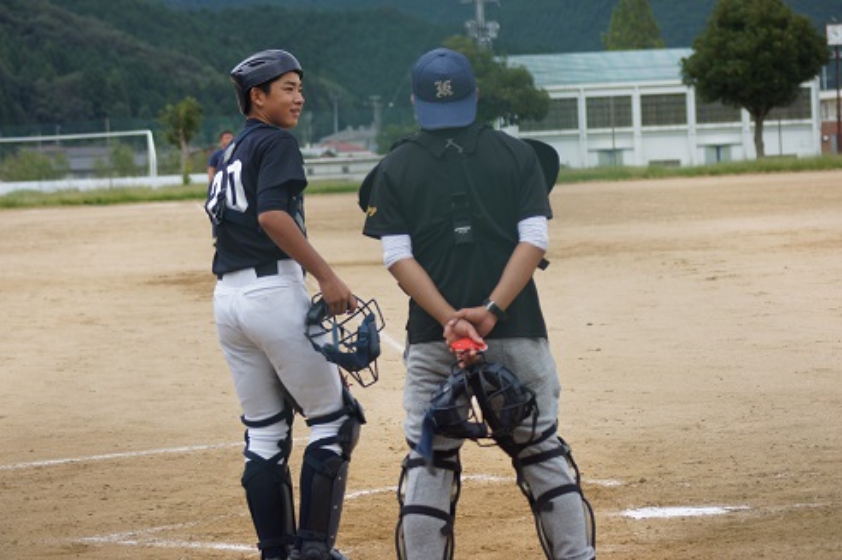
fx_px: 2979
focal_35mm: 128
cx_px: 421
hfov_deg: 16.1
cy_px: 280
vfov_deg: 10.7
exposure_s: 1/160
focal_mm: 85
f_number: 5
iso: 100
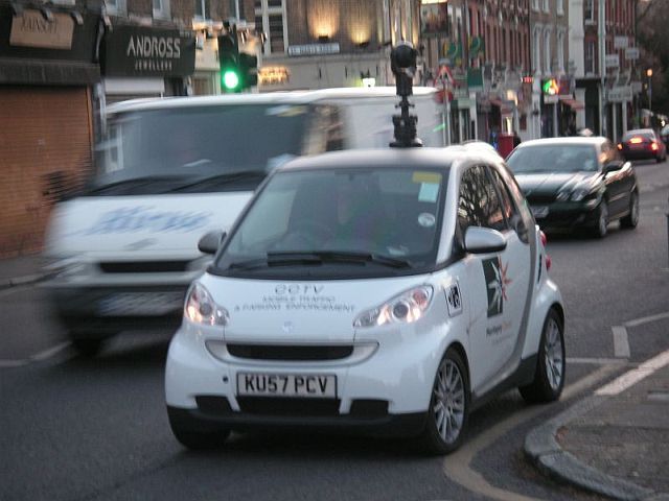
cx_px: 334
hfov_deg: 19.1
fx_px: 1991
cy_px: 250
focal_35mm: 103
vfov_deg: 14.4
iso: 100
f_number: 4
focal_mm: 17.1
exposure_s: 1/15
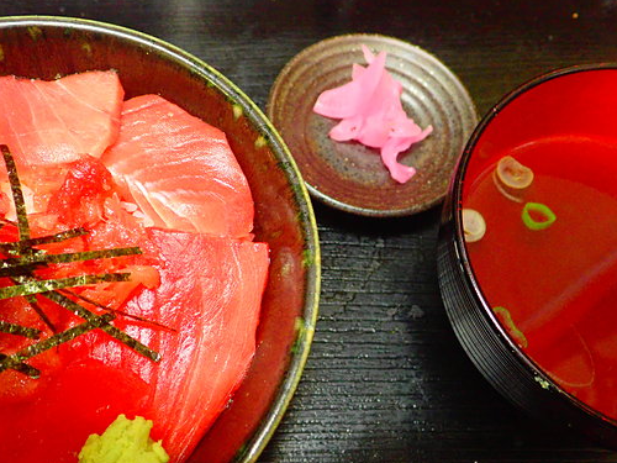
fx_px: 642
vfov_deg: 39.6
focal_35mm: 36
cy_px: 243
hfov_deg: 51.3
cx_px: 299
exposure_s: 1/30
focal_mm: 5.5
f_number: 2.3
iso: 800
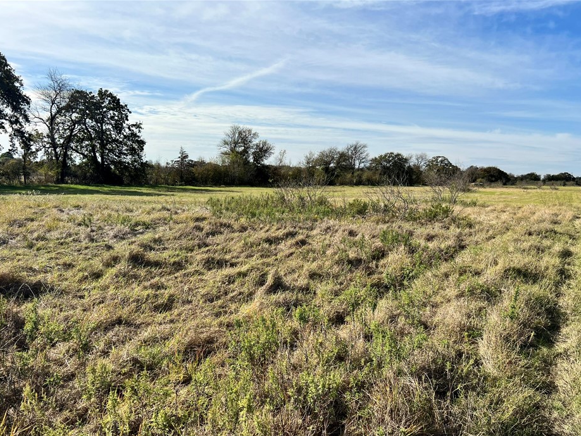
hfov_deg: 61.6
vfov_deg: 48.2
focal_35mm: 29
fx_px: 487
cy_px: 242
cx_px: 281
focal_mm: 5.7
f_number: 1.5
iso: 50
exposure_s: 1/4630
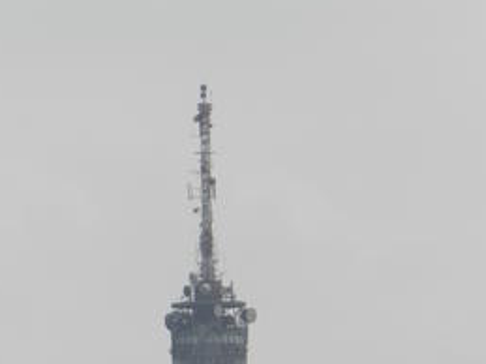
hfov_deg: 3.0
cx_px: 107
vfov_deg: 2.2
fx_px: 9290
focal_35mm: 662
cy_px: 430
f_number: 5.6
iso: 64
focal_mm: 47.71
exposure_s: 1/500
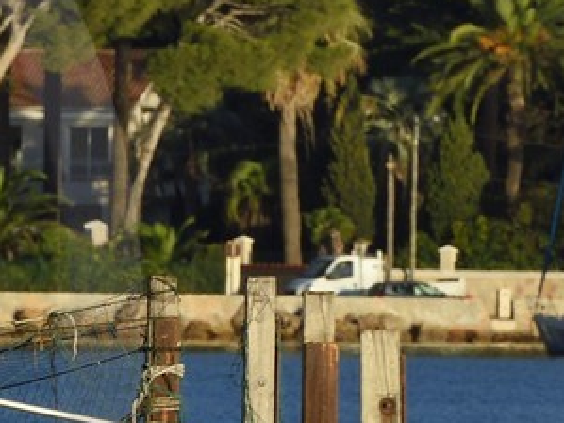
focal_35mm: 1029
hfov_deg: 1.9
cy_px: 330
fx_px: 16759
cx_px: -636
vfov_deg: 1.4
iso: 200
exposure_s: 1/250
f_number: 11
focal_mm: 200
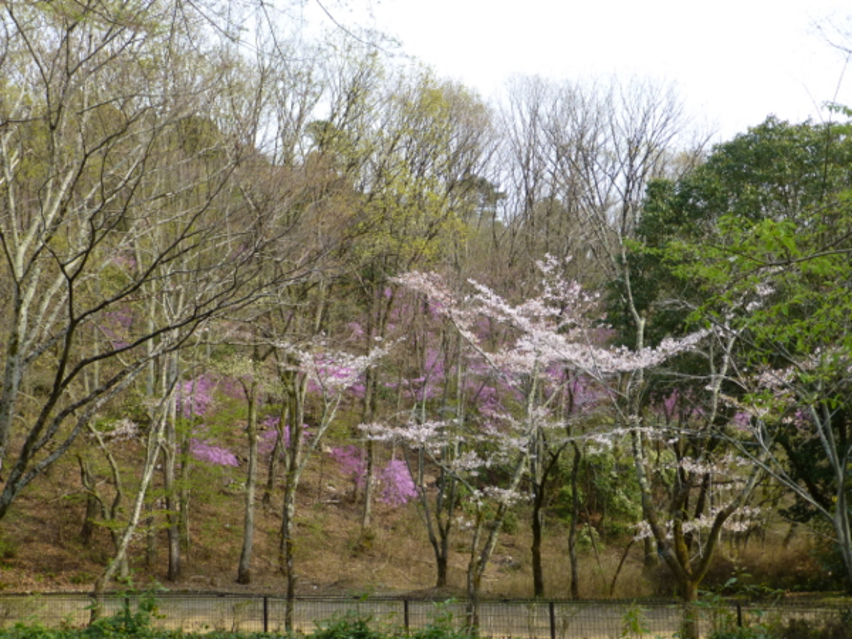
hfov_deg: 47.9
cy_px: 320
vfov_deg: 36.8
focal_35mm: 39
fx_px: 960
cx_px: 426
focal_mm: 6.9
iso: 100
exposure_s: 1/250
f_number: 3.9
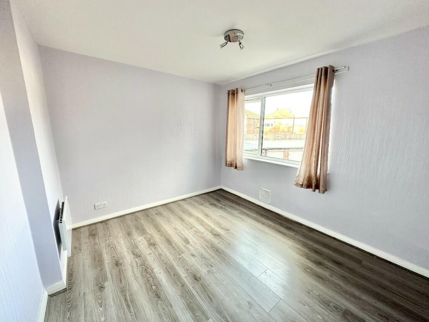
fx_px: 174
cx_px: 214
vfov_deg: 85.7
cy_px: 161
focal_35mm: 14
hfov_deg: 102.1
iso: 125
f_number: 2.2
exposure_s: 1/99
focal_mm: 2.22
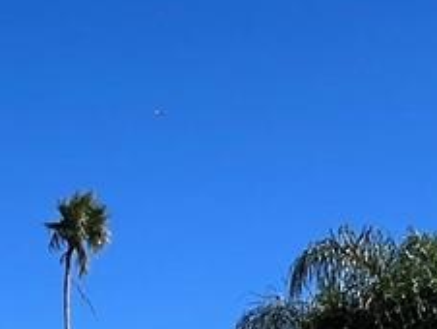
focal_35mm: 92
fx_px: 1163
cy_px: 724
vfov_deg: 13.1
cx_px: -311
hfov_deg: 17.8
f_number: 1.8
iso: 32
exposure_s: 1/1783
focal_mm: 1.57
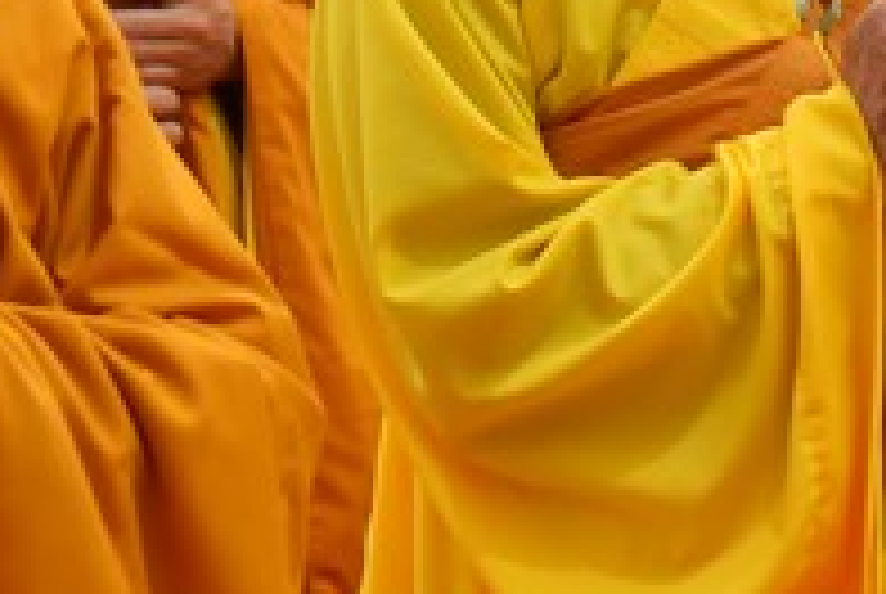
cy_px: -94
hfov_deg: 12.4
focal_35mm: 165
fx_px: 4067
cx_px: 531
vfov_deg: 8.3
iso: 1600
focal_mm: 50
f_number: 4.5
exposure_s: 1/160
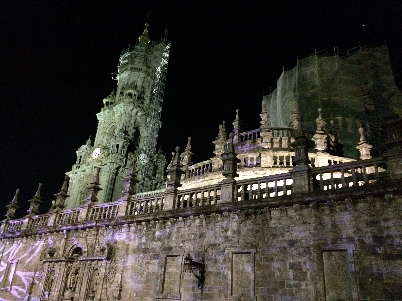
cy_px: 150
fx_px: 337
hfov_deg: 61.7
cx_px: 201
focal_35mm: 29
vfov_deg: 48.2
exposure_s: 1/17
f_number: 2.2
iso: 1600
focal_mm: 4.15
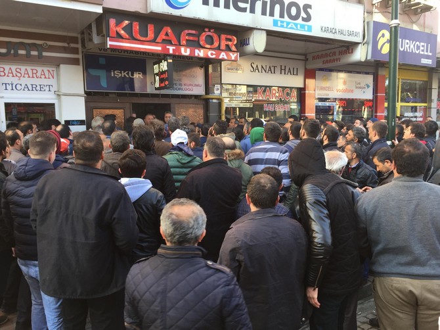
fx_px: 368
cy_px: 165
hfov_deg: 61.7
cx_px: 220
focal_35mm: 29
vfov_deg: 48.2
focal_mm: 4.15
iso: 32
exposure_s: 1/100
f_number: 2.2
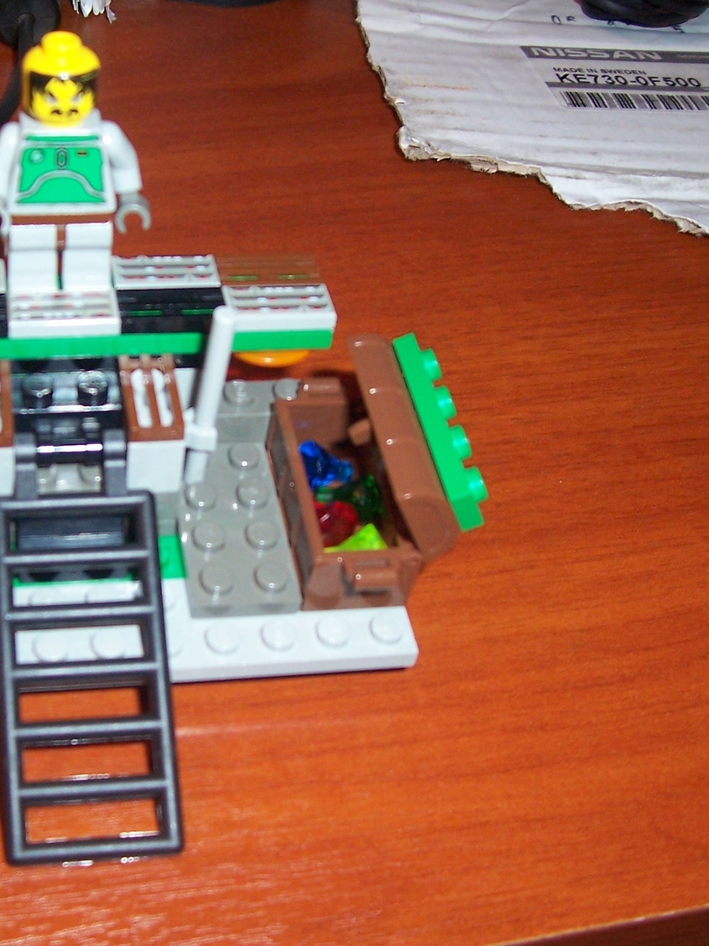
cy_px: 461
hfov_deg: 29.6
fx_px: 1311
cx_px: 140
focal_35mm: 48
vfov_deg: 39.7
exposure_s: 1/60
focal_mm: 5.6
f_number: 2.7
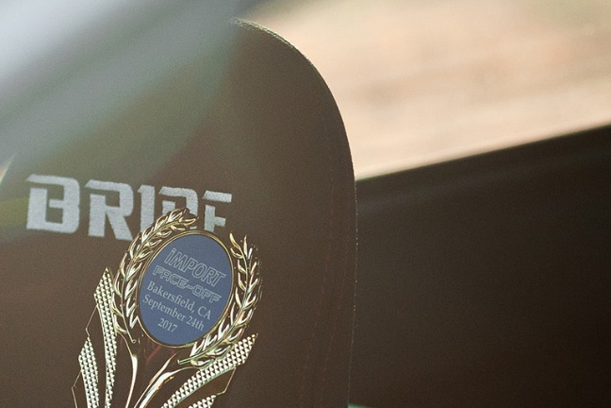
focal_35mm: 255
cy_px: 433
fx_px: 4328
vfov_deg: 5.4
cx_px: 73
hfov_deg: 8.1
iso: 500
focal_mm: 102
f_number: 4
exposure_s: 1/500
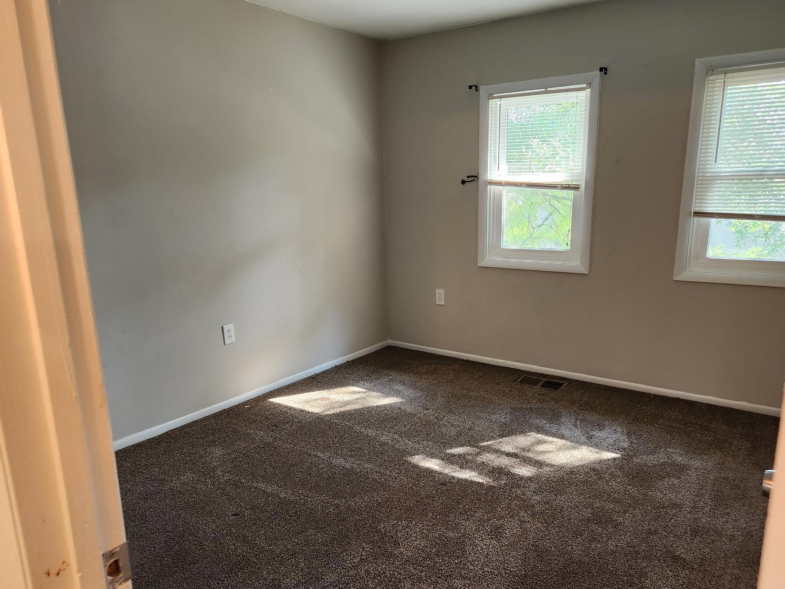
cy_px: 325
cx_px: 397
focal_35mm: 26
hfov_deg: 67.3
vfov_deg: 53.0
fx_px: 590
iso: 320
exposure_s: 1/120
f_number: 1.8
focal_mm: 5.4
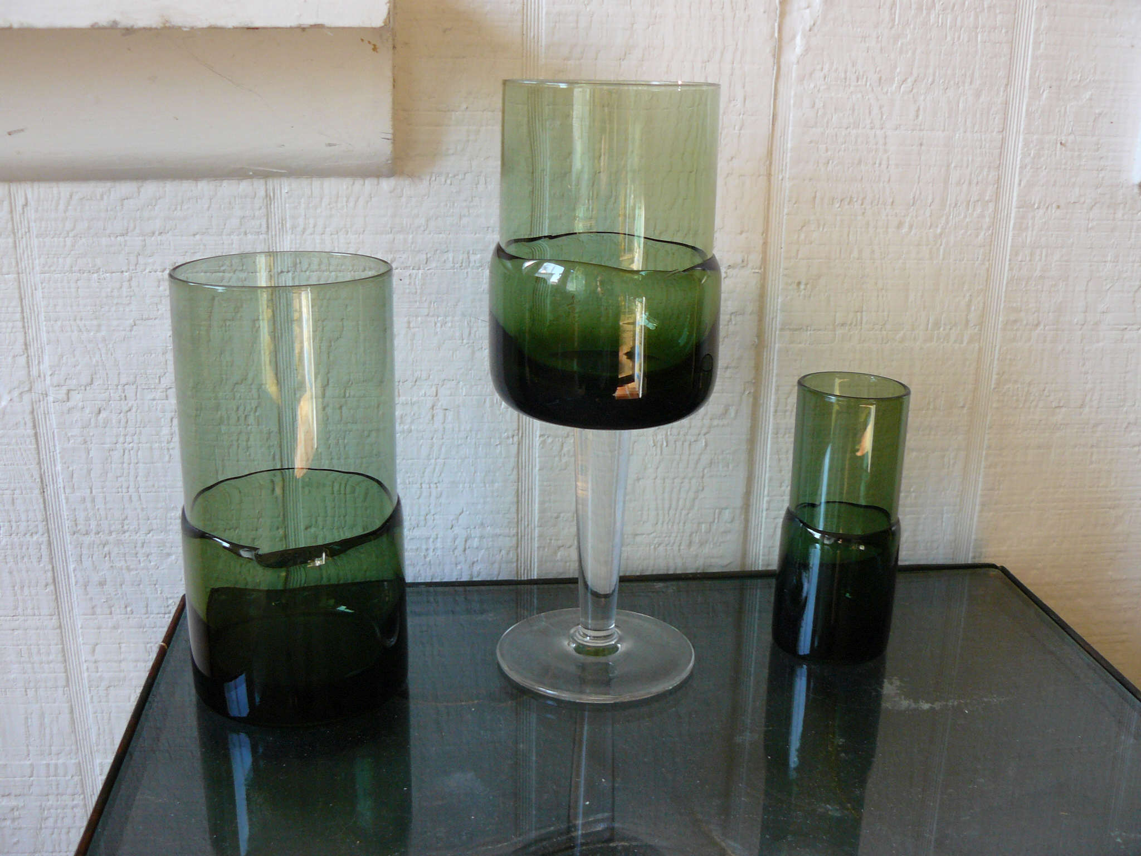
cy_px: 428
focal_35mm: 37
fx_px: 1220
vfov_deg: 38.7
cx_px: 570
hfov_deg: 50.1
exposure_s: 1/30
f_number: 2.8
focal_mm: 6
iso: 160
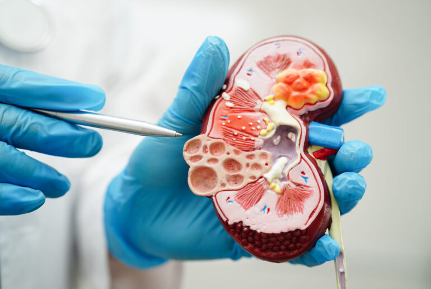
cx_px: 216
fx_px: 599
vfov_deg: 27.1
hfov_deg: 39.6
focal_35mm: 50
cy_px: 144
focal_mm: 50
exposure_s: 1/60
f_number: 2.2
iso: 100
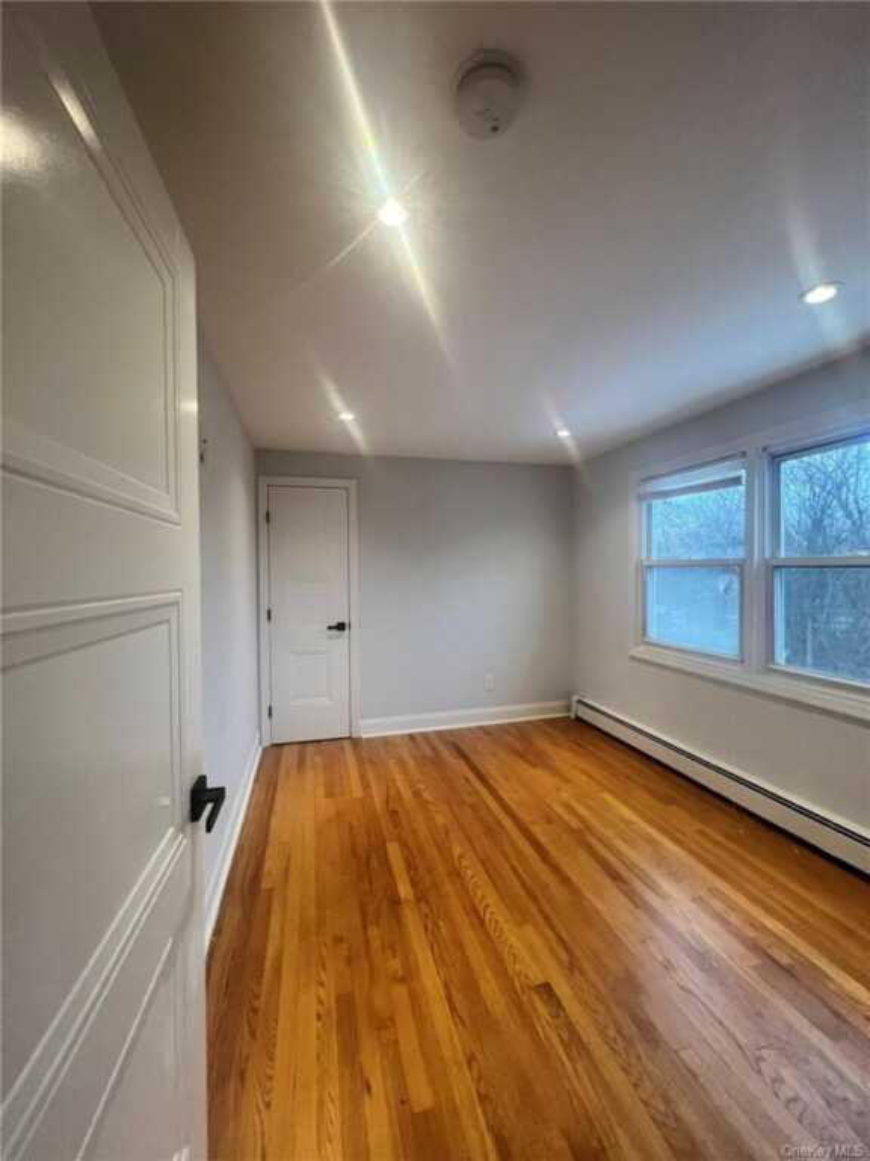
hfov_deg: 89.9
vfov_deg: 106.2
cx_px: 435
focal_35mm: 13
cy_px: 580
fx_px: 436
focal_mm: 1.57
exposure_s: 1/120
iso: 250
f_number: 1.8
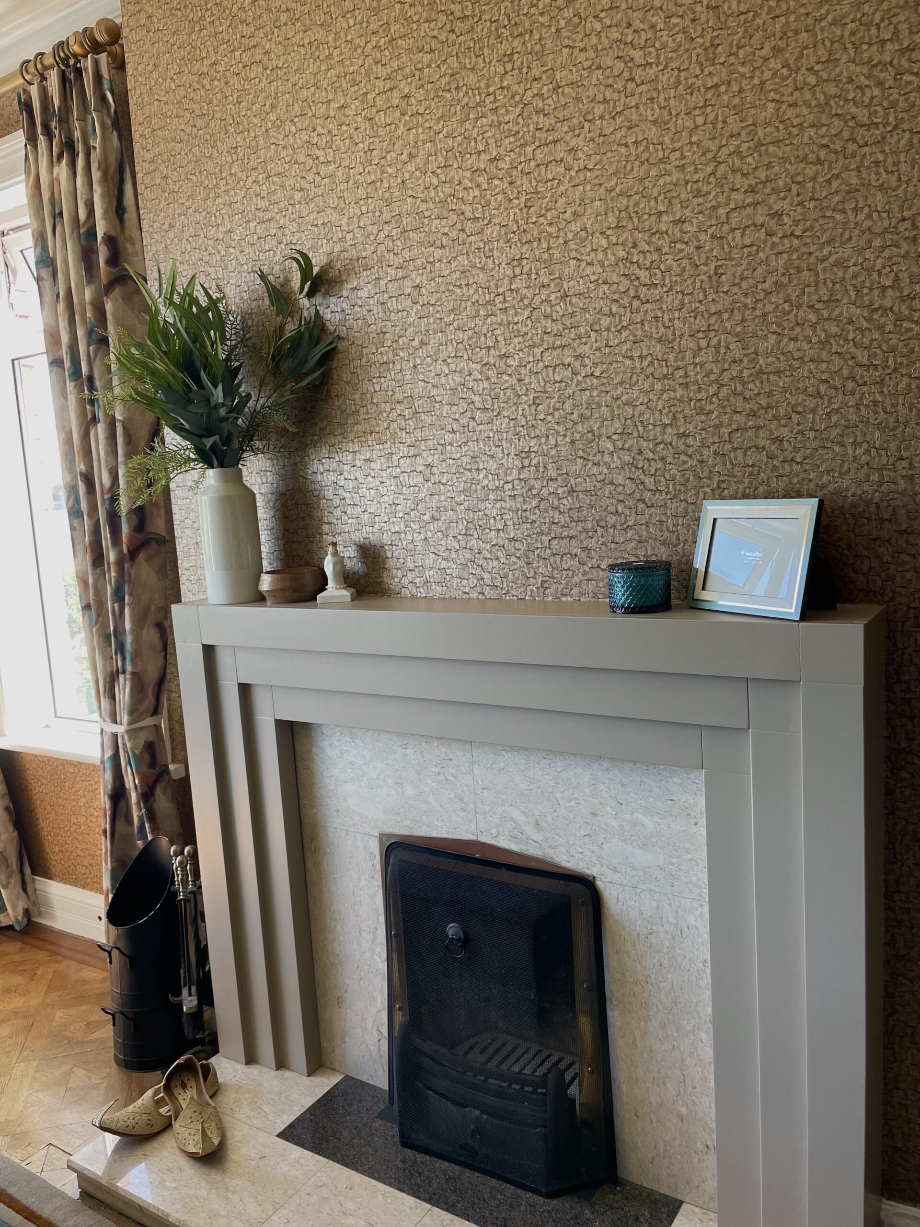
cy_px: 614
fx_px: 921
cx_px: 460
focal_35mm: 26
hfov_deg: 53.1
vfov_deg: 67.3
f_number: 1.6
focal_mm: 4.2
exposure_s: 1/121
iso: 100
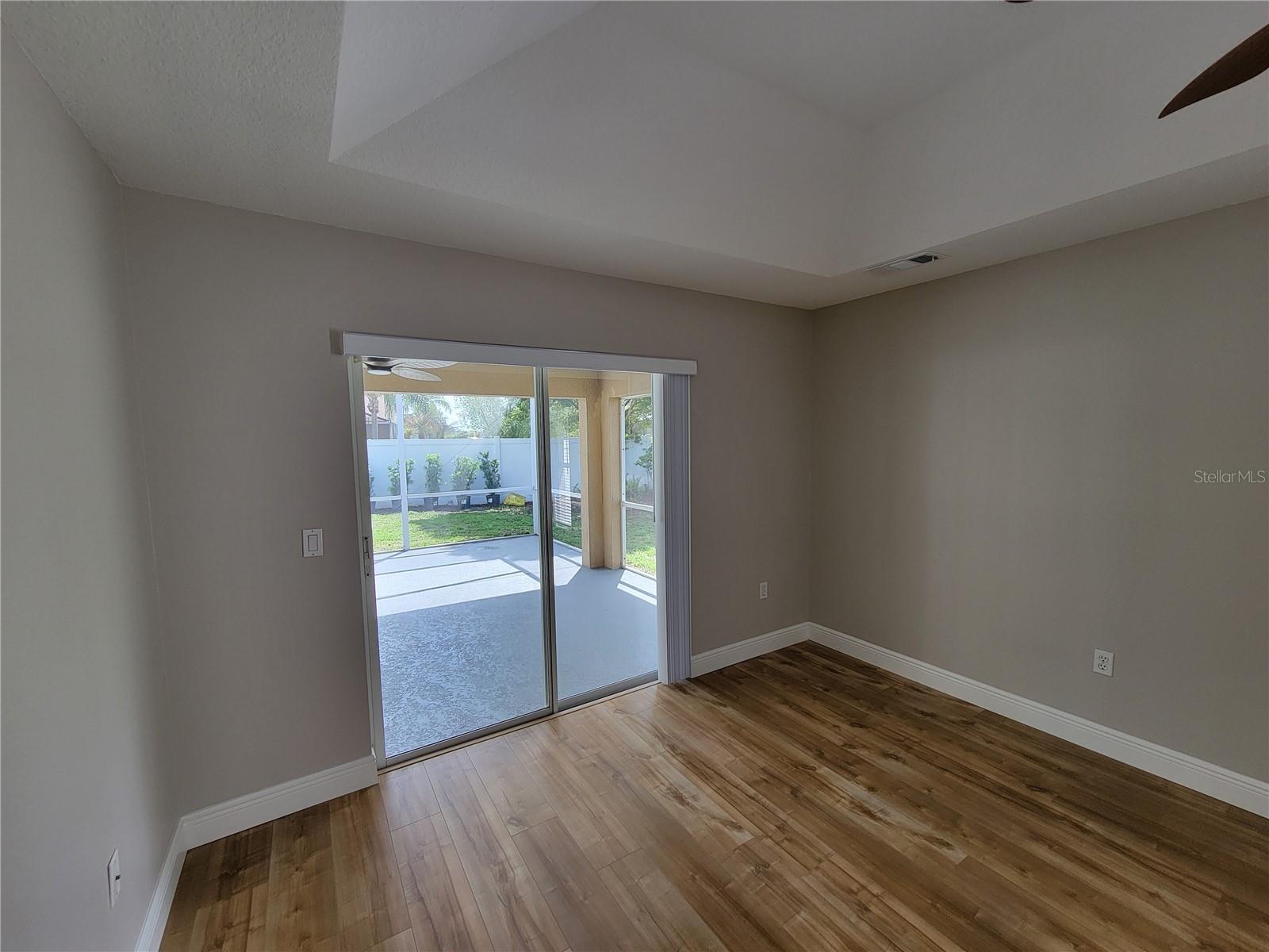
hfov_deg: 106.2
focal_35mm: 13
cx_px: 634
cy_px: 476
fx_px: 477
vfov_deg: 89.9
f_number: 2.2
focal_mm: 2.2
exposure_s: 1/120
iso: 80
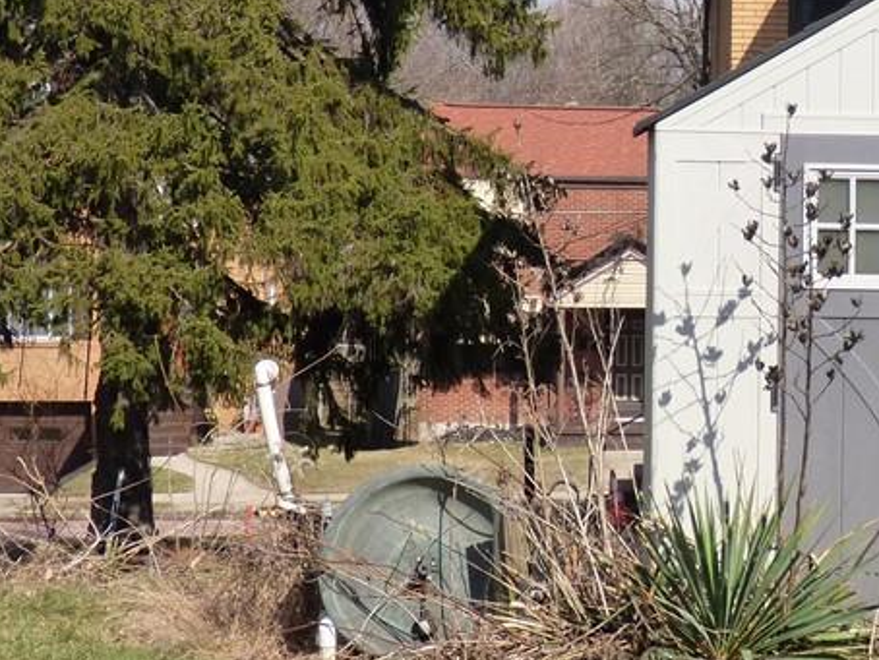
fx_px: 3150
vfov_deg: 12.0
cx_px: 912
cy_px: 331
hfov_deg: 15.5
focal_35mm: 124
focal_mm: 9.51
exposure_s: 1/800
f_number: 3.9
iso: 160
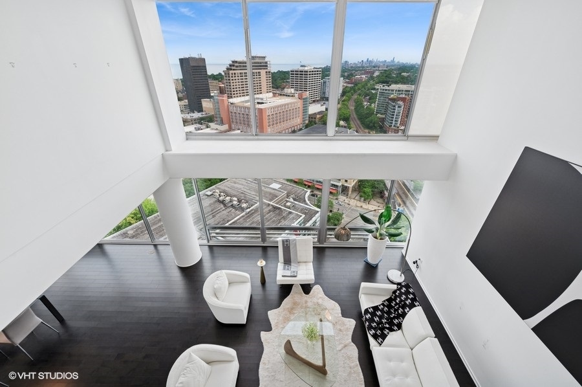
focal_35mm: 14
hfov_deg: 104.3
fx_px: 226
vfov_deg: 81.1
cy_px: 194
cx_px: 291
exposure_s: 1/125
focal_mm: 14
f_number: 9.5
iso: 200
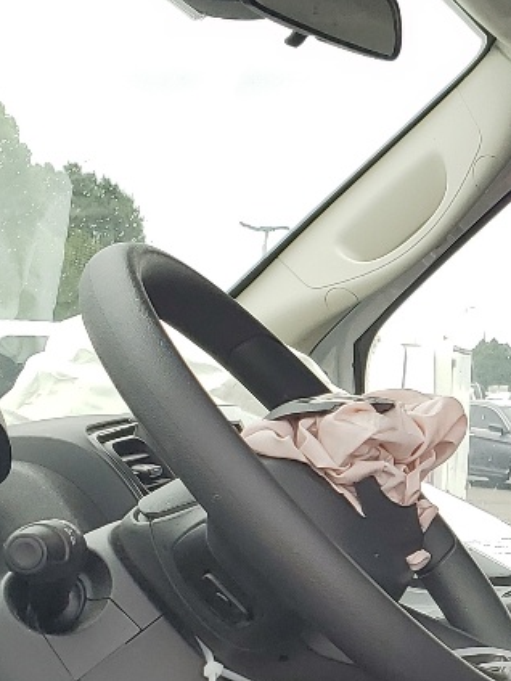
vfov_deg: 19.7
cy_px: 601
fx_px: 1929
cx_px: 636
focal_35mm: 98
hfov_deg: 14.5
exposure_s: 1/435
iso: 50
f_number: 1.5
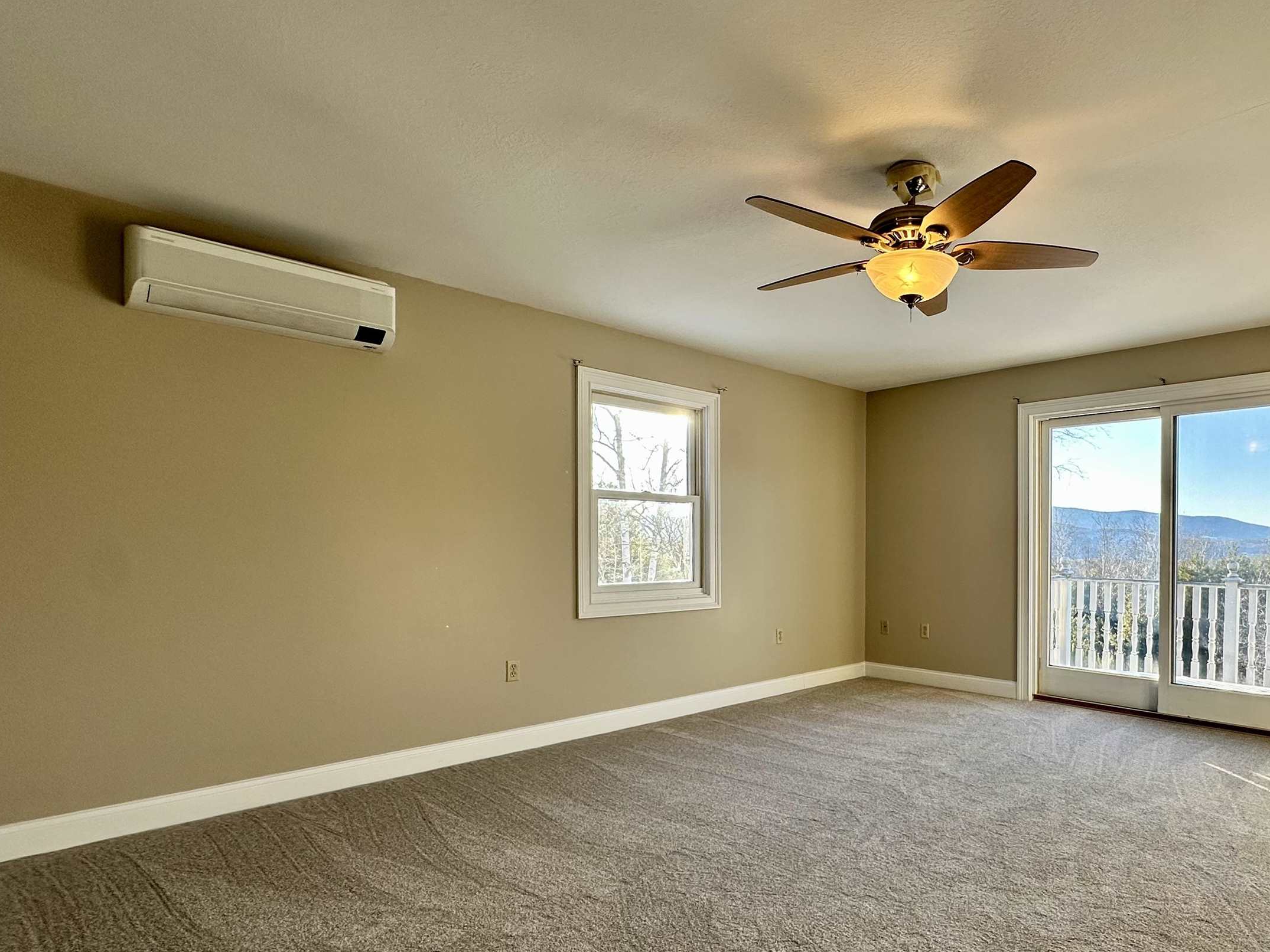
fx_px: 734
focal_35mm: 20
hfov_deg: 79.3
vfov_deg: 65.6
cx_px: 837
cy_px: 547
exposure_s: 1/136
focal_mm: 2.22
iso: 40
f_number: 2.2
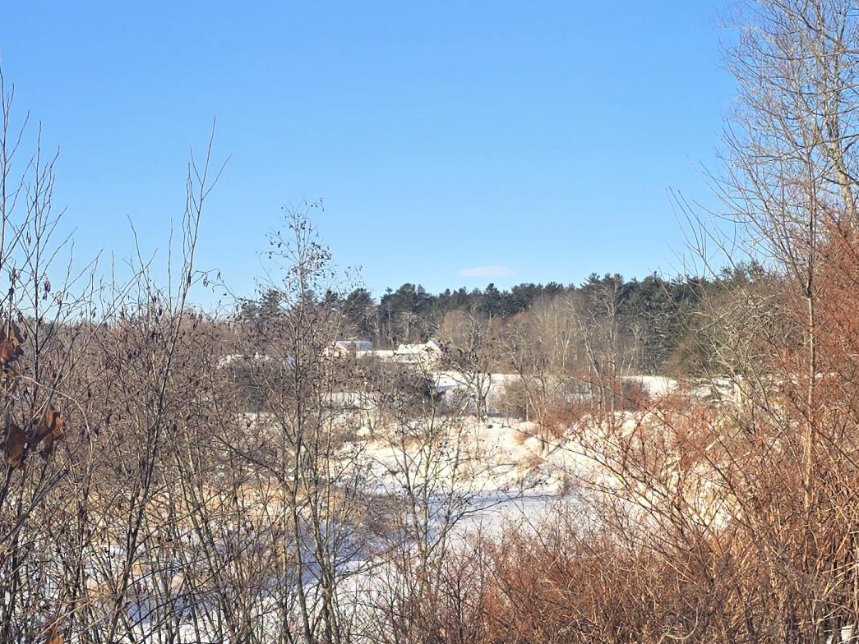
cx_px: 415
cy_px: 471
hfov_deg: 29.4
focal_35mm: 66
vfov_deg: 22.1
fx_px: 1638
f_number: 1.7
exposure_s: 1/507
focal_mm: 6.3
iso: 12
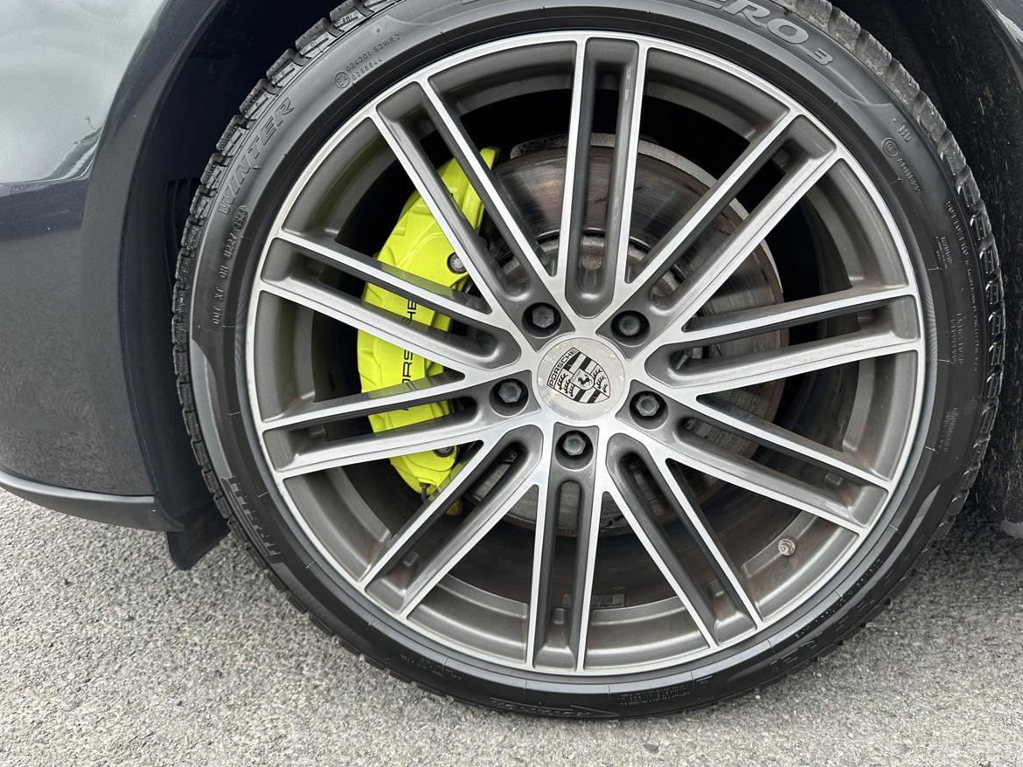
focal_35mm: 28
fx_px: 828
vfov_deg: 49.6
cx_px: 570
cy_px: 326
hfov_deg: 63.3
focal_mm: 6.86
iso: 64
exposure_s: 1/196
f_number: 1.78
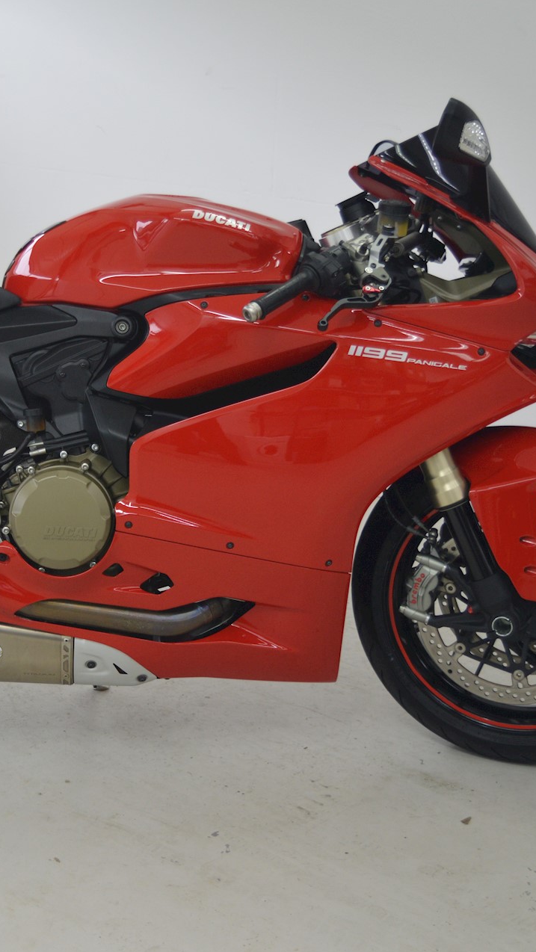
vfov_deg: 29.7
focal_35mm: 71
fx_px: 1793
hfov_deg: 16.8
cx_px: 89
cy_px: 476
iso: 400
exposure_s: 1/80
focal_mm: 30
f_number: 4.2
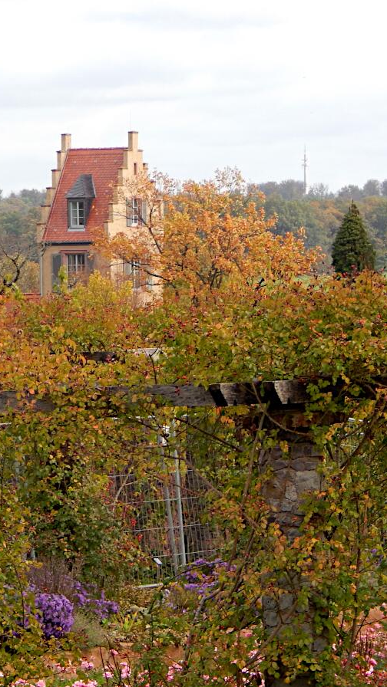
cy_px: 344
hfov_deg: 4.0
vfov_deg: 7.1
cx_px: 46
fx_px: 5564
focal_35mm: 305
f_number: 5.4
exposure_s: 1/125
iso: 125
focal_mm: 37.1
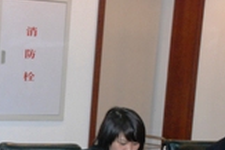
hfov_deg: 15.2
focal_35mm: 132
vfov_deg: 10.3
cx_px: -4
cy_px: 176
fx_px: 826
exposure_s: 1/60
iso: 1600
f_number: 8
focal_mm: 32
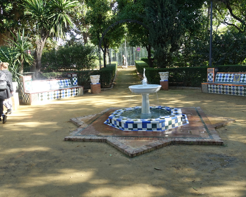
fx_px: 204
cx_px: 129
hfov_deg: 62.2
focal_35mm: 28
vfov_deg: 51.5
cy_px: 97
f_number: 4
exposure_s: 1/80
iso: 125
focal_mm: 8.8
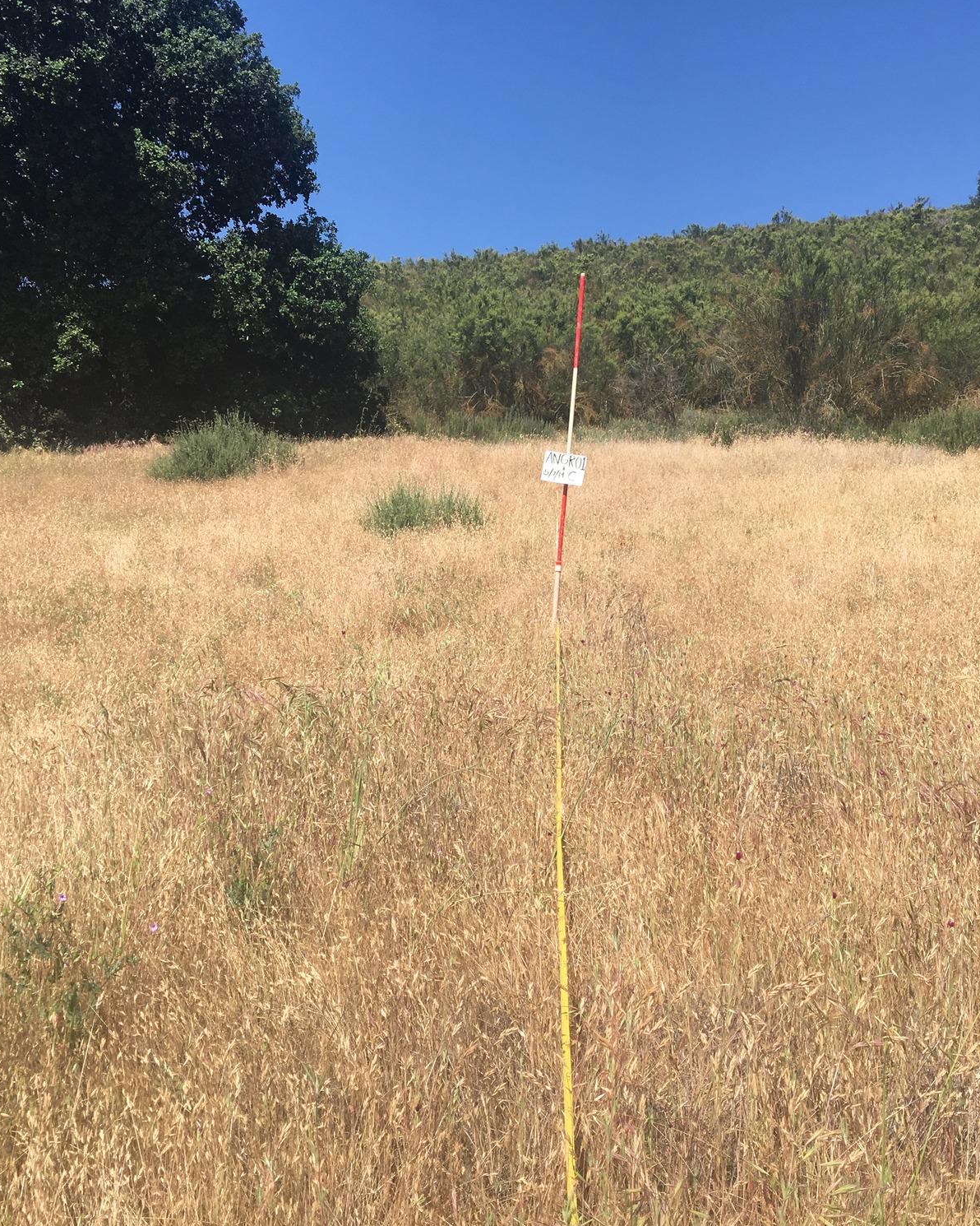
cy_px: 613
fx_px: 1378
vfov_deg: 47.9
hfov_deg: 39.1
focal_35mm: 38
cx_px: 536
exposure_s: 1/1451
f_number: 2.2
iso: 25
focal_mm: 4.15
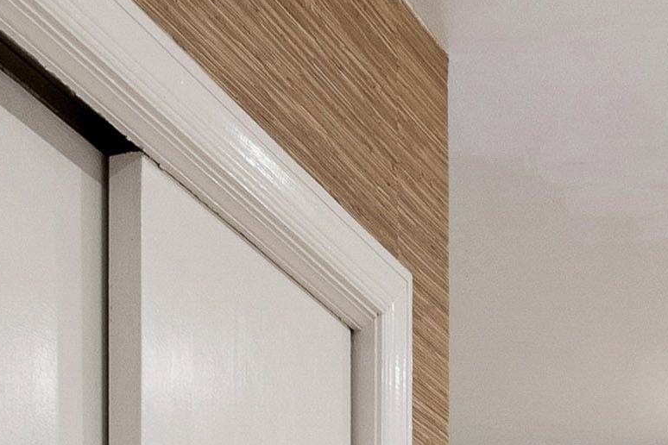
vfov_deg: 11.3
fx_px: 1967
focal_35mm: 106
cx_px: 455
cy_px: 976
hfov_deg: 19.2
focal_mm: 10
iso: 100
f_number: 8
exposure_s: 1
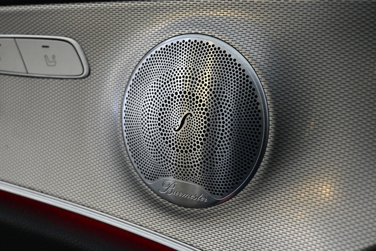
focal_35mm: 62
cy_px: 126
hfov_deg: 32.6
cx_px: 188
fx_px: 642
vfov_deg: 22.1
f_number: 5.6
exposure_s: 1/60
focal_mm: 41
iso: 3600
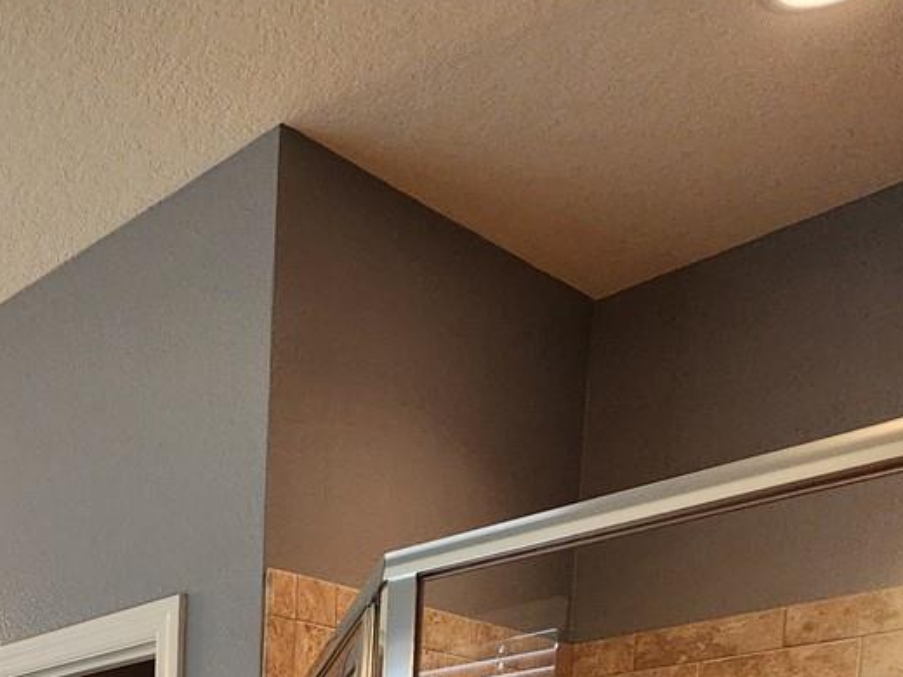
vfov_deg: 26.0
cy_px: 1026
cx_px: -283
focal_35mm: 40
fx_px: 1043
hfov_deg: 33.5
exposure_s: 1/60
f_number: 2.2
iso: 160
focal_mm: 2.2
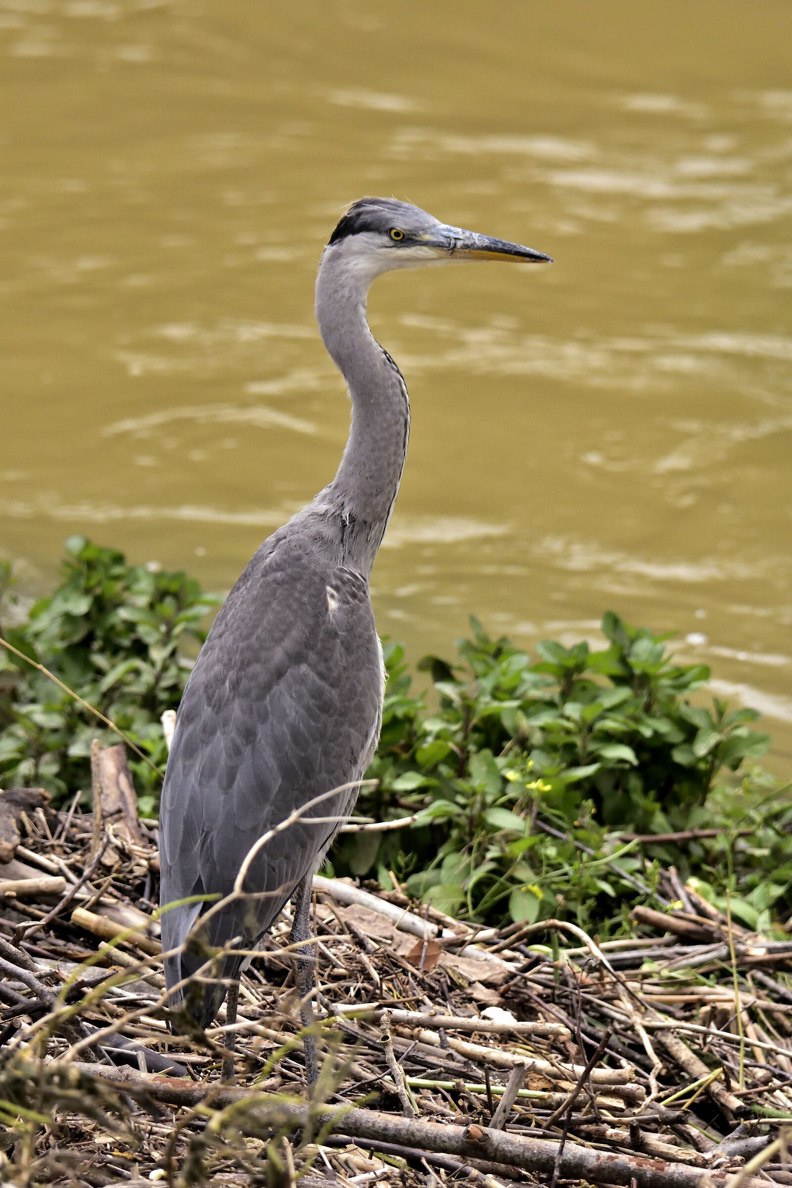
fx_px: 17819
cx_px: 396
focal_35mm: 540
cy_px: 594
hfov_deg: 2.5
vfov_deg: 3.8
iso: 1600
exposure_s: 1/4000
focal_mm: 360
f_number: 6
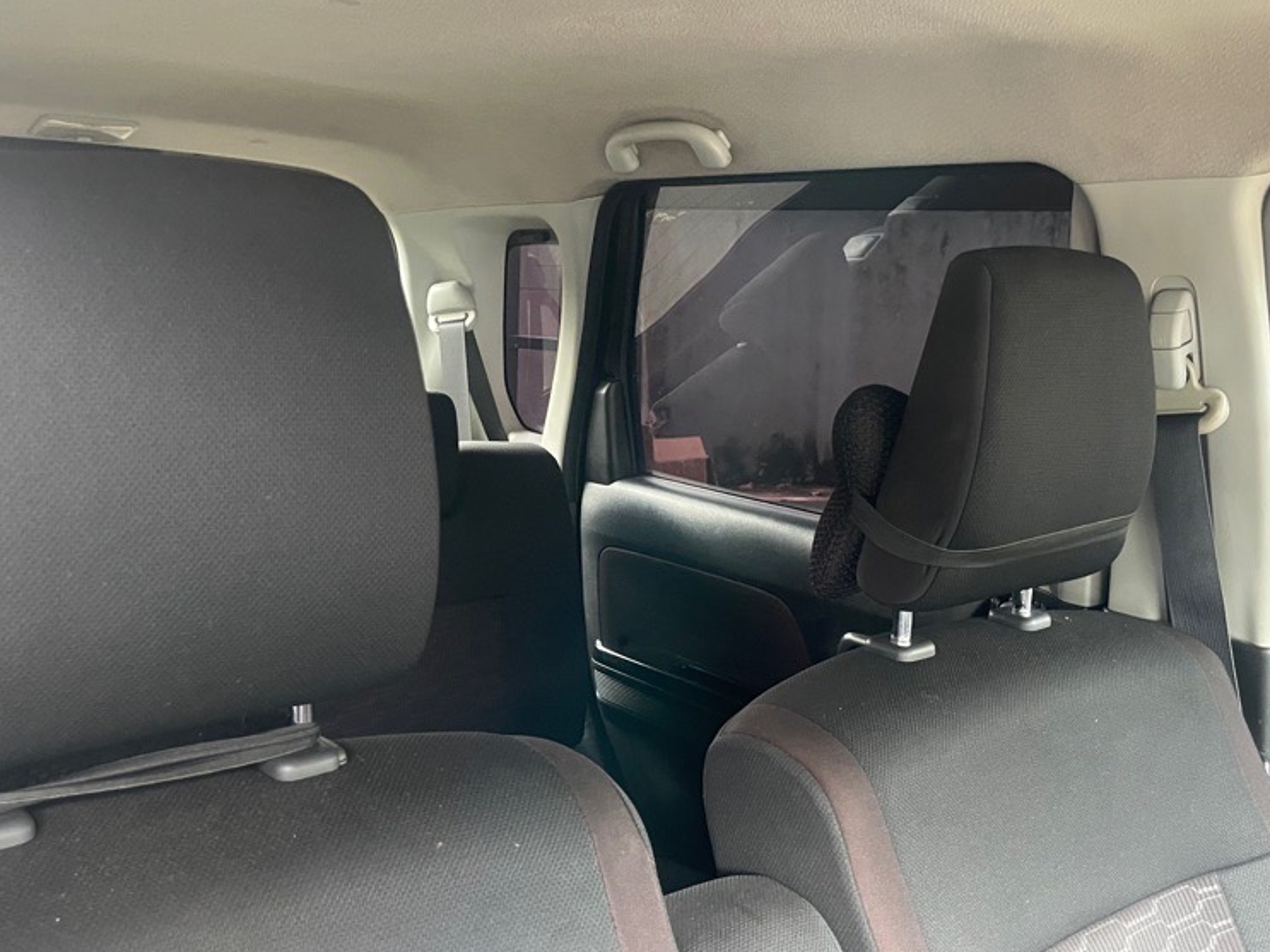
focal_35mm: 35
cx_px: 581
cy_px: 479
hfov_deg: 52.6
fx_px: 1284
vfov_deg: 40.7
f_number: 1.6
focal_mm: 4.2
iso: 400
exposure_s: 1/60
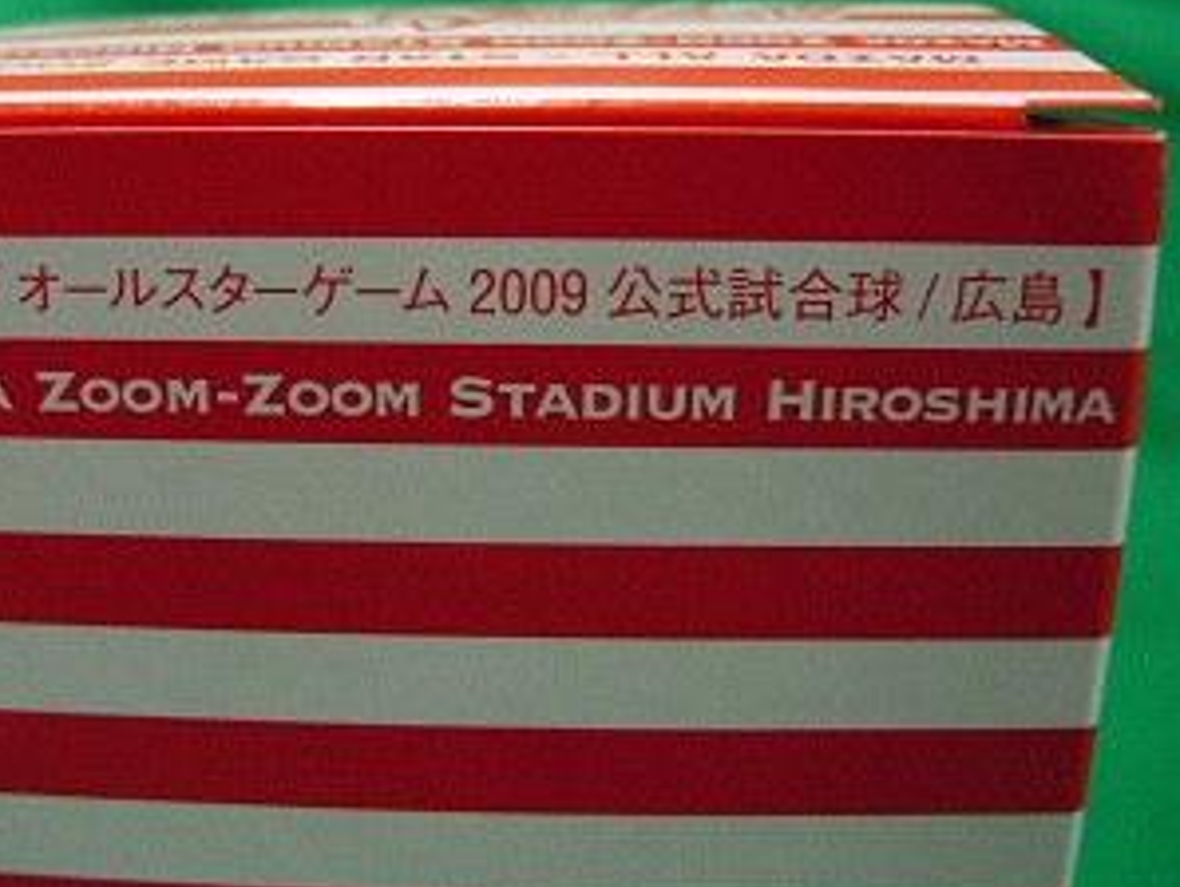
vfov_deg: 30.9
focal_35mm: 47
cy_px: 408
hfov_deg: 40.1
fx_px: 1603
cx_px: 434
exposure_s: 1/15.5
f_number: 2.7
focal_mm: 7.5
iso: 400
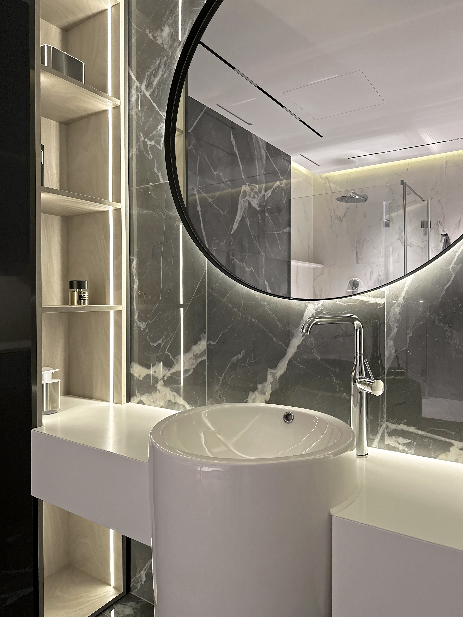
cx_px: 232
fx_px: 428
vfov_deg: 71.6
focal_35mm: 24
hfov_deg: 56.8
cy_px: 308
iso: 320
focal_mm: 6.86
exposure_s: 1/58
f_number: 1.78
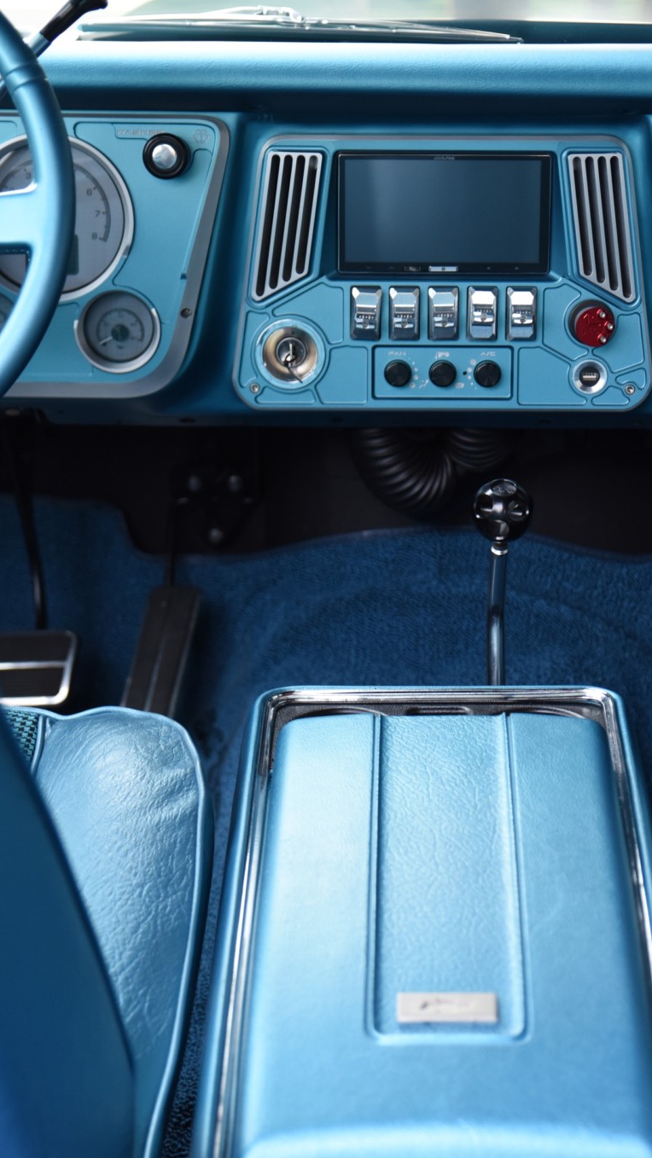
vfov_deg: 26.8
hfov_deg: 15.3
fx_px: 2428
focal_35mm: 79
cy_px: 577
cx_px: 392
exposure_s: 1/10
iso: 900
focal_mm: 50
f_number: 2.8
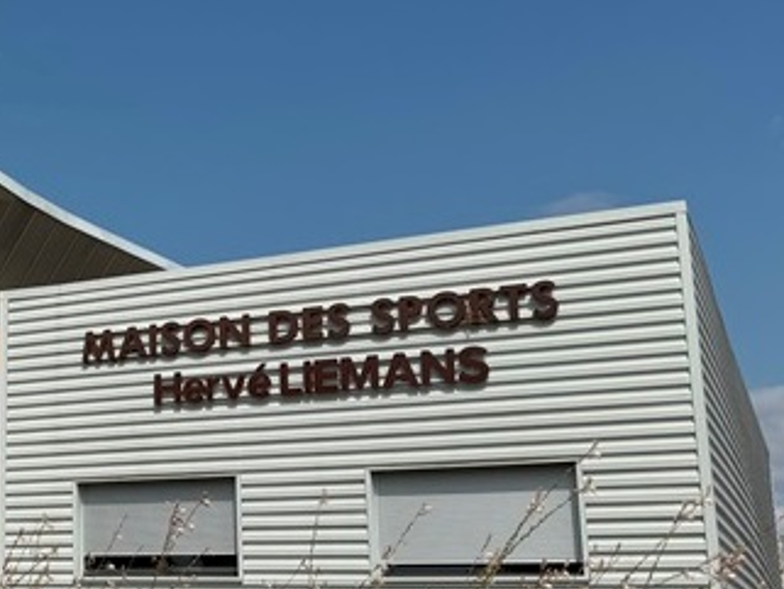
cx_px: -27
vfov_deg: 27.8
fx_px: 1178
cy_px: 401
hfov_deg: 33.2
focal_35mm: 52
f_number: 1.78
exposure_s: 1/10417
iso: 80
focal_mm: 6.76
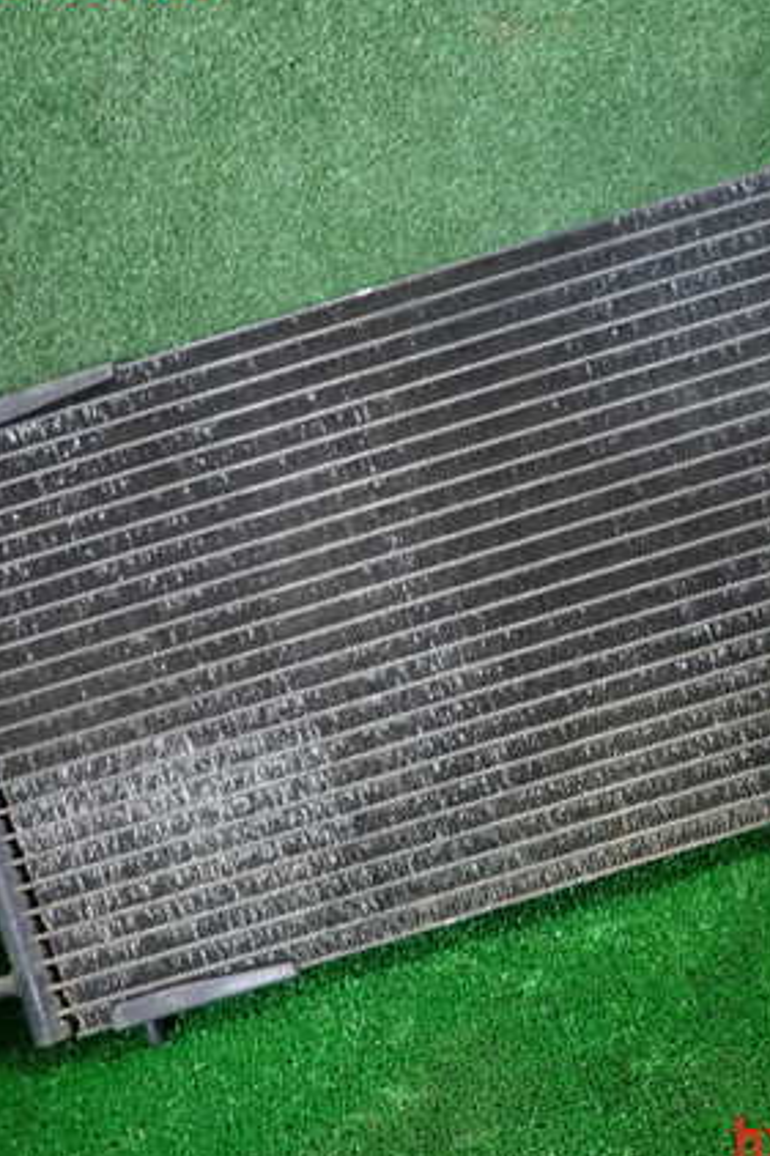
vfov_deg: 51.9
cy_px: 562
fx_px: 1188
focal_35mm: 37
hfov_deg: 35.5
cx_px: 532
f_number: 2
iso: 200
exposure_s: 1/40
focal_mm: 4.5
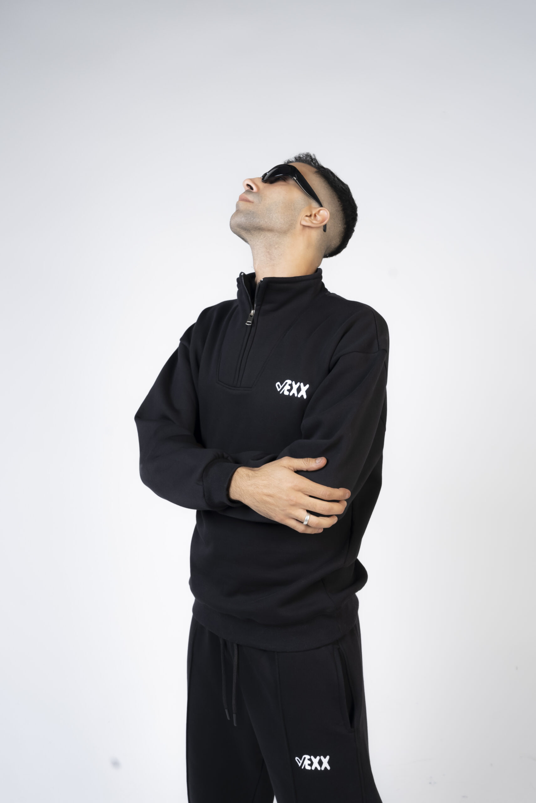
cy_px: 402
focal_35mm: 35
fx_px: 781
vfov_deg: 54.4
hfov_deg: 37.9
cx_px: 268
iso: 200
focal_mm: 35
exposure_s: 1/125
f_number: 8
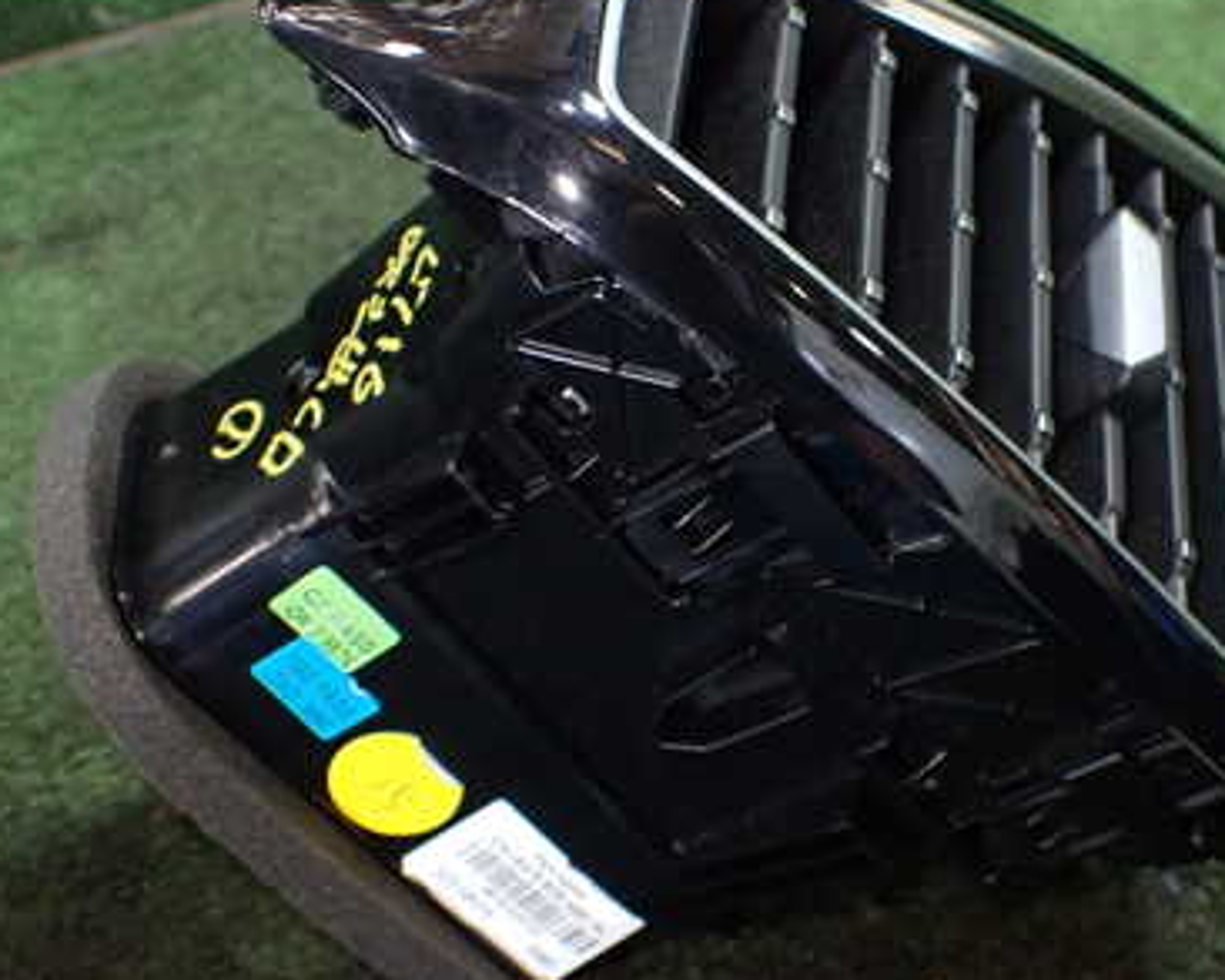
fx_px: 1741
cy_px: 488
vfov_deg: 31.5
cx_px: 773
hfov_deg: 38.5
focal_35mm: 48
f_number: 2.3
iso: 800
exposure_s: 1/100
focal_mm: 5.4
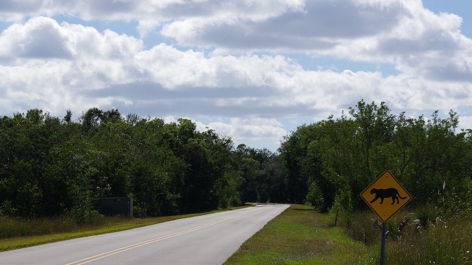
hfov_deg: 17.0
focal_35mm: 126
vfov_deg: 9.6
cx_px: 219
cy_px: 145
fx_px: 1577
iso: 100
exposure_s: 1/400
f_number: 10
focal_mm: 55
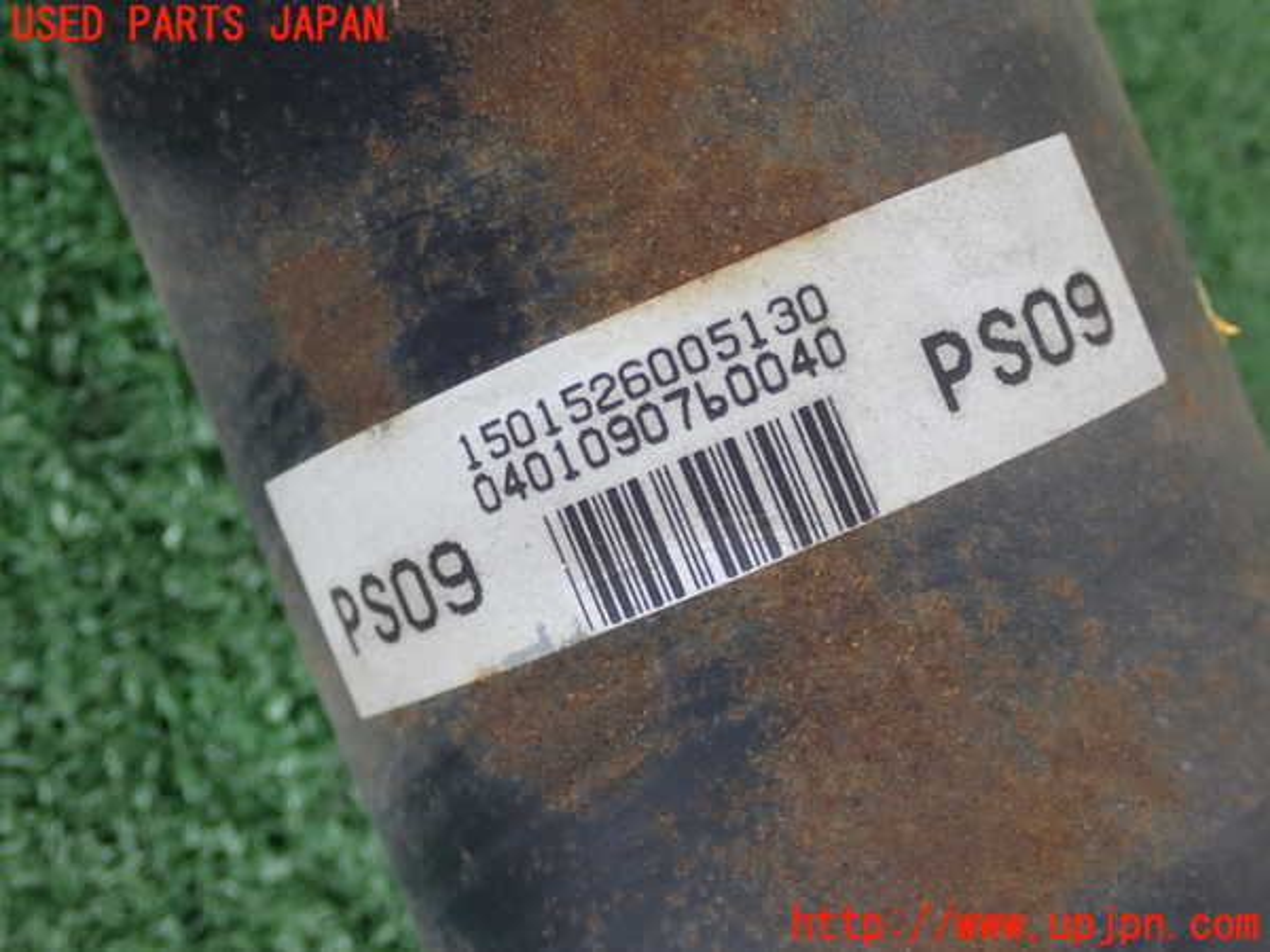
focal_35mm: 54
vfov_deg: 27.0
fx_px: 1981
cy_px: 476
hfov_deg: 35.5
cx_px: 635
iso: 200
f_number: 3.3
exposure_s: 1/80
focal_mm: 9.65
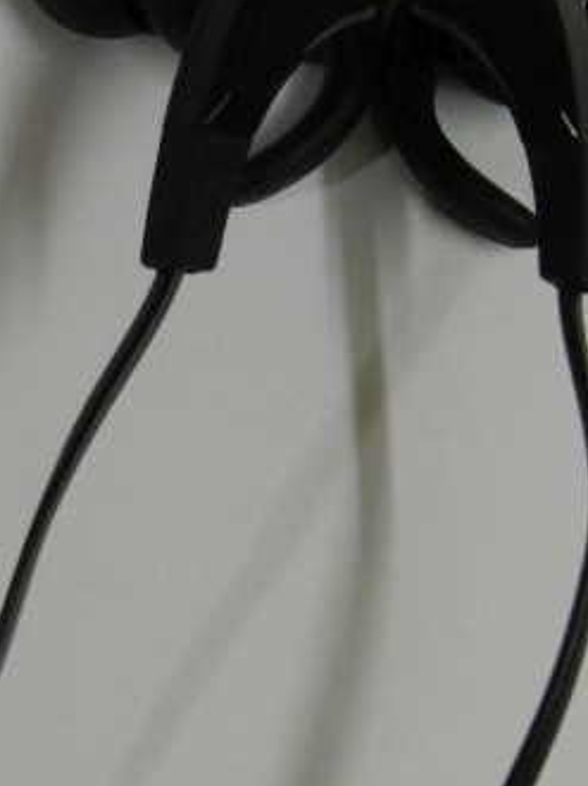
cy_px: 414
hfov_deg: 16.2
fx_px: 2064
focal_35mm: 91
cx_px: 312
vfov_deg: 21.6
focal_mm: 10.7
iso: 400
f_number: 4.6
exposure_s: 1/15
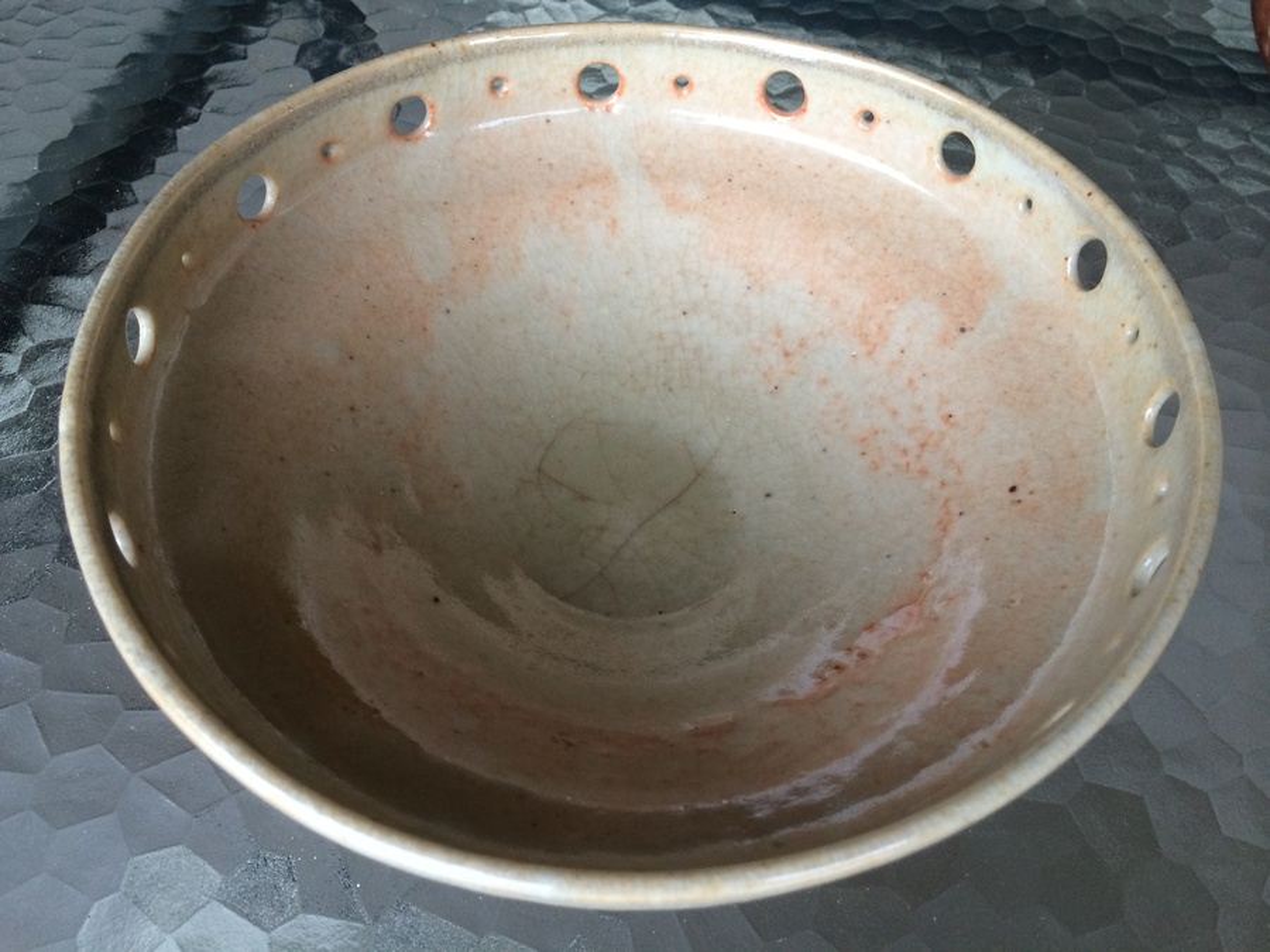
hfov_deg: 60.0
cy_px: 476
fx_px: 1101
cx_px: 635
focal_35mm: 30
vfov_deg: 46.8
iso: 100
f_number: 2.2
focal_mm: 4.12
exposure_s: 1/30
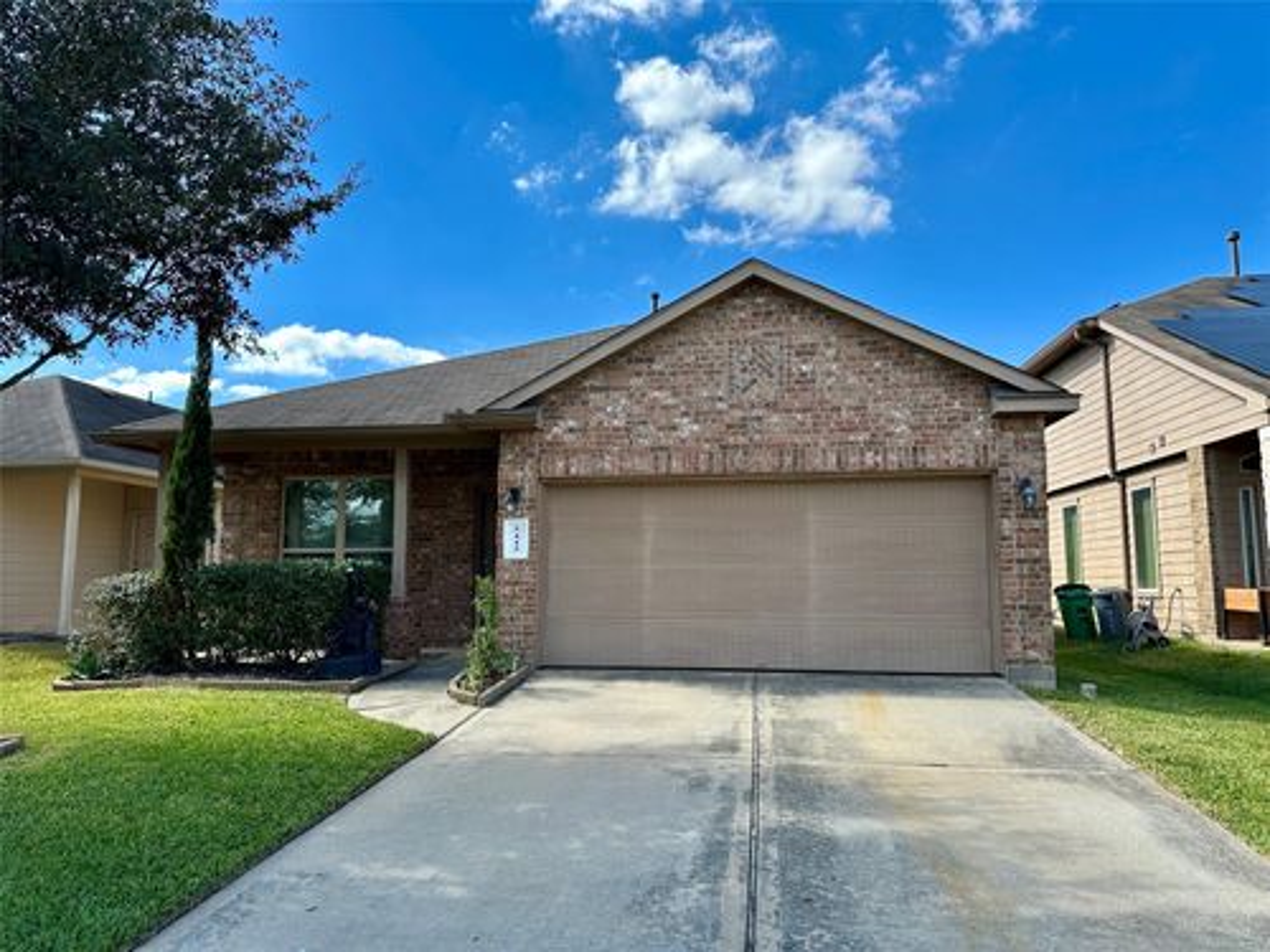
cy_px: 476
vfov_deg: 56.8
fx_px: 881
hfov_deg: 71.6
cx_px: 635
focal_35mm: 24
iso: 80
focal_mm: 6.86
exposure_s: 1/2882
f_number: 1.78
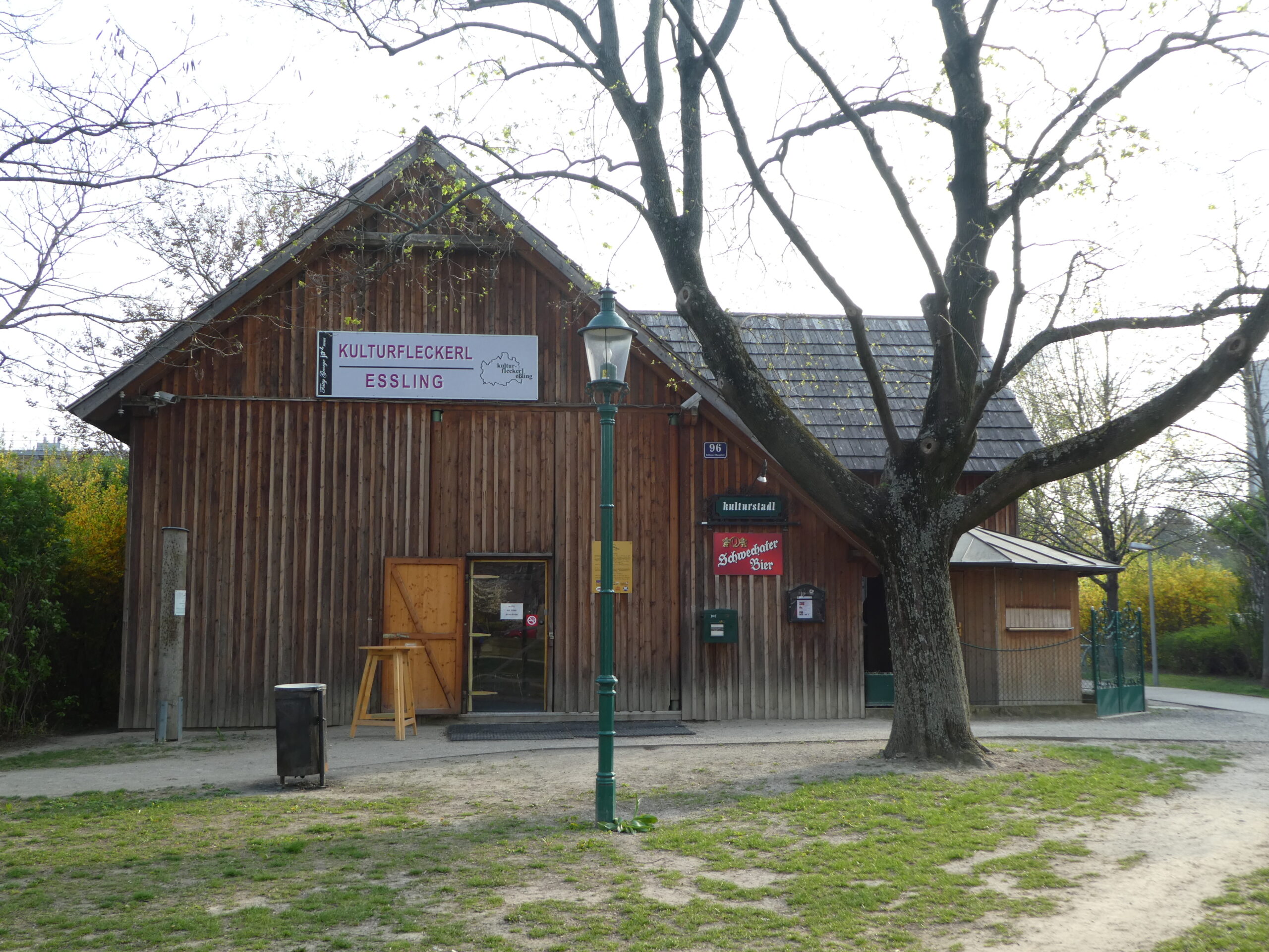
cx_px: 634
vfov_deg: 38.7
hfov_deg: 50.1
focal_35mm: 37
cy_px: 476
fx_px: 1356
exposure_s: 1/125
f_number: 3.7
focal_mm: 6.7
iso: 80
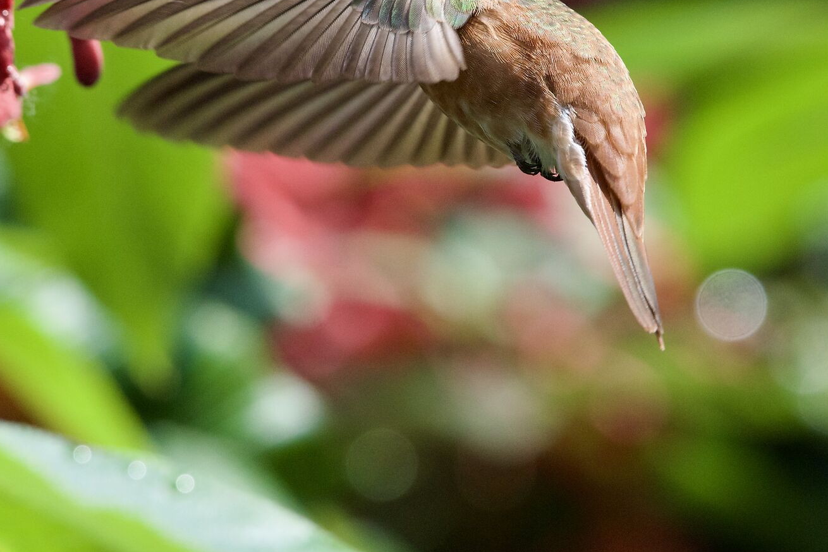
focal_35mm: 916
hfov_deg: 2.3
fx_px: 21071
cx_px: 399
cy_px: 94
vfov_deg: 1.5
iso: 2800
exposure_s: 1/1600
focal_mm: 500
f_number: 8
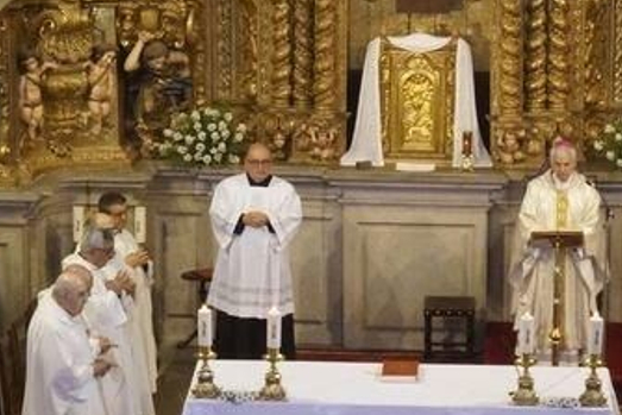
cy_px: 435
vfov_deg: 8.5
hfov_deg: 12.8
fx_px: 2774
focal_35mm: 161
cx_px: 341
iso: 1600
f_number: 5.6
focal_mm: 35
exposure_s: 1/30
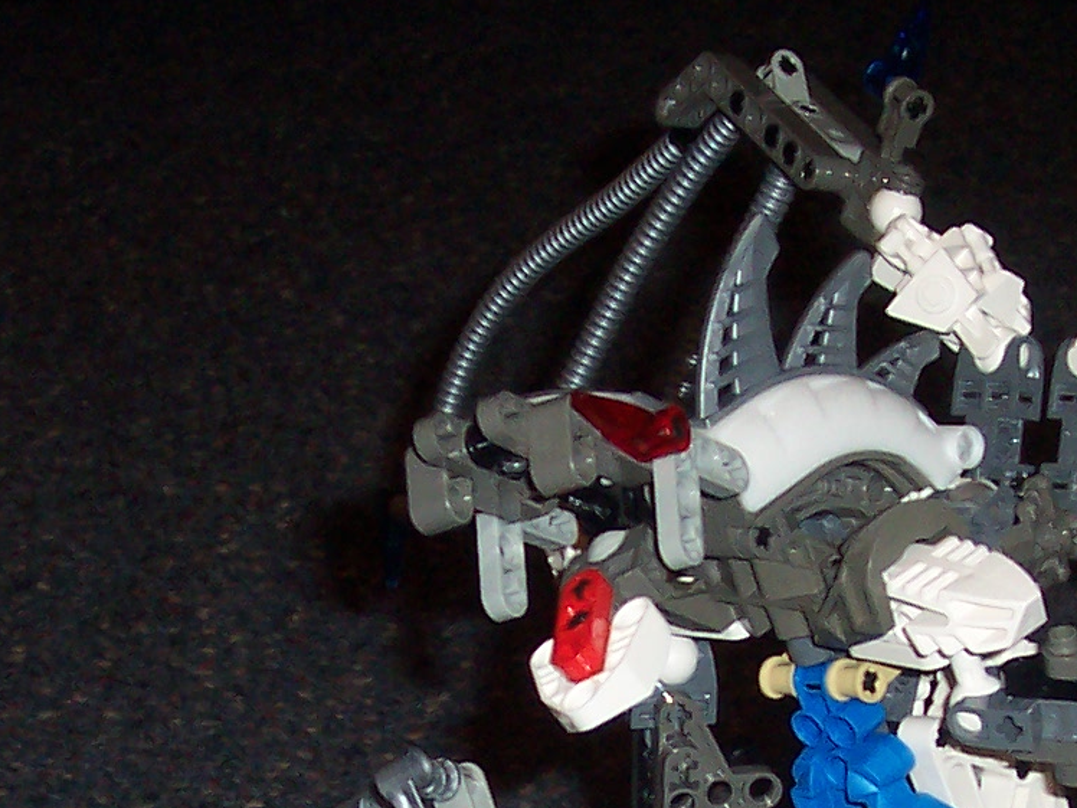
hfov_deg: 15.8
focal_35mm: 125
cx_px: 468
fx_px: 3889
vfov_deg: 11.7
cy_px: 890
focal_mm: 7
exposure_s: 1/60
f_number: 3
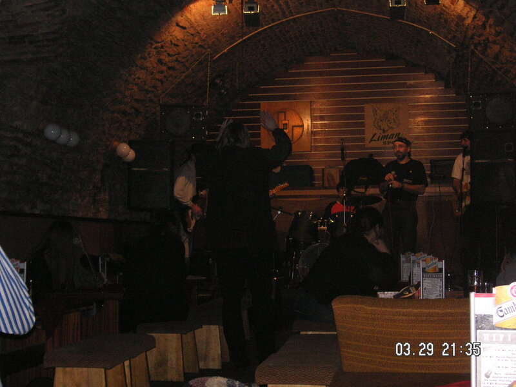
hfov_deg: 33.2
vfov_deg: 25.2
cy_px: 194
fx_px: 865
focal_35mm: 58
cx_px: 258
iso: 160
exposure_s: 1/60
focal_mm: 9.6
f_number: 3.7
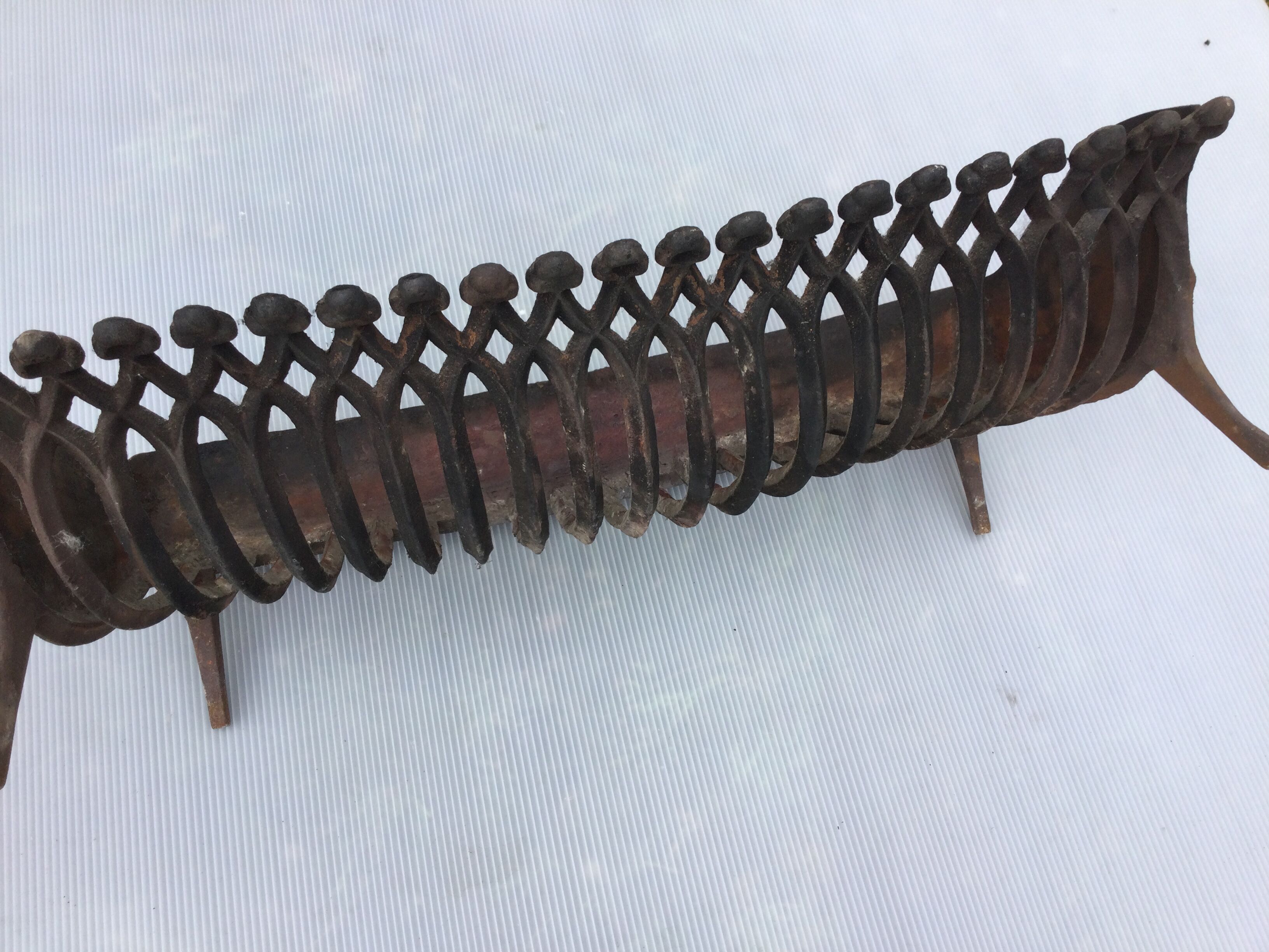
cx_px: 634
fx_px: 1136
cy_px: 476
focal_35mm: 31
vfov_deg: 45.4
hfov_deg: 58.4
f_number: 2.4
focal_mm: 3.3
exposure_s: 1/126
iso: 25
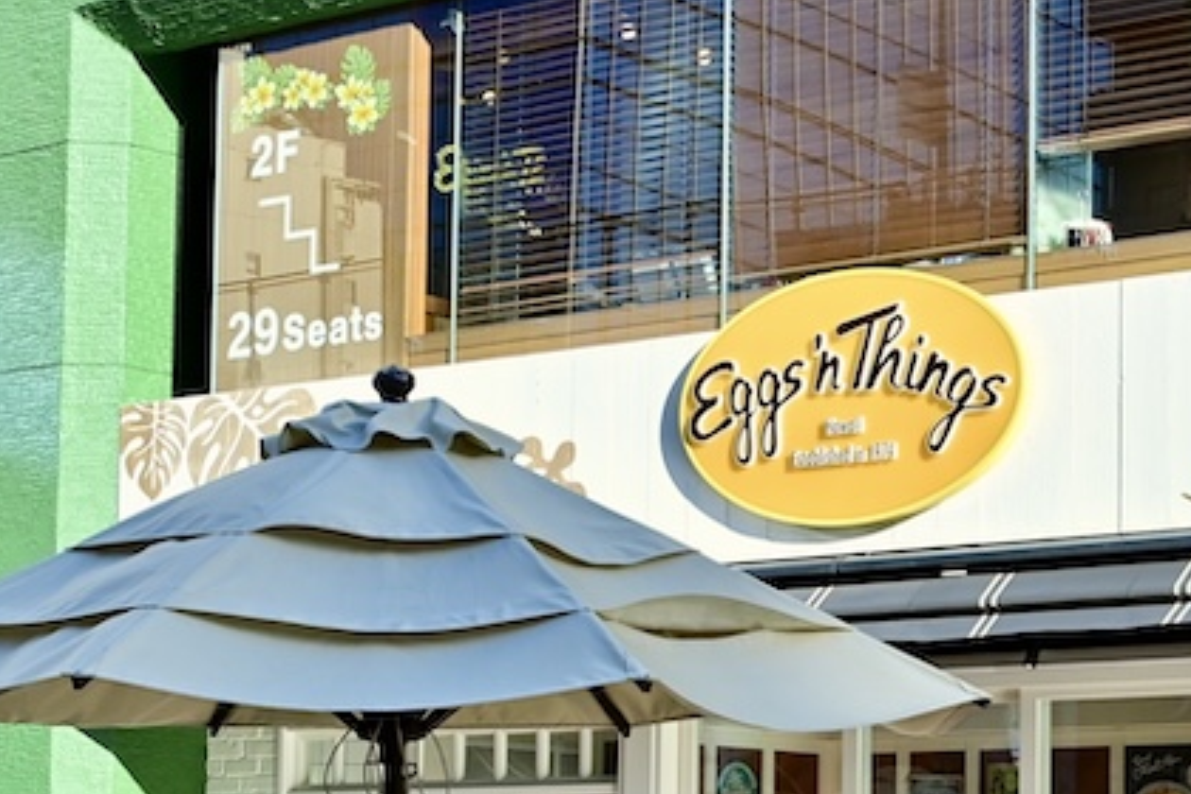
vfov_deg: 13.6
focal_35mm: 100
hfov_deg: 20.2
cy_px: 716
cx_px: 910
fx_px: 3308
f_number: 18
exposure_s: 1/320
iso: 1250
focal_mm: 42
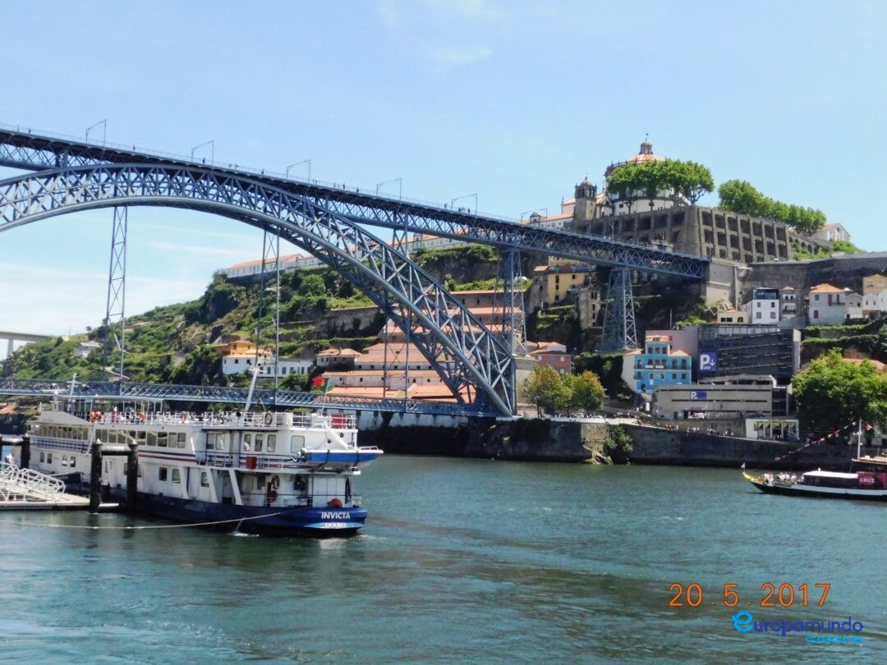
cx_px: 444
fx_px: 1153
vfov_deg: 32.2
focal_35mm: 45
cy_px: 332
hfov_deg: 42.1
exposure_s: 1/1250
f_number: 7.4
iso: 800
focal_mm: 8
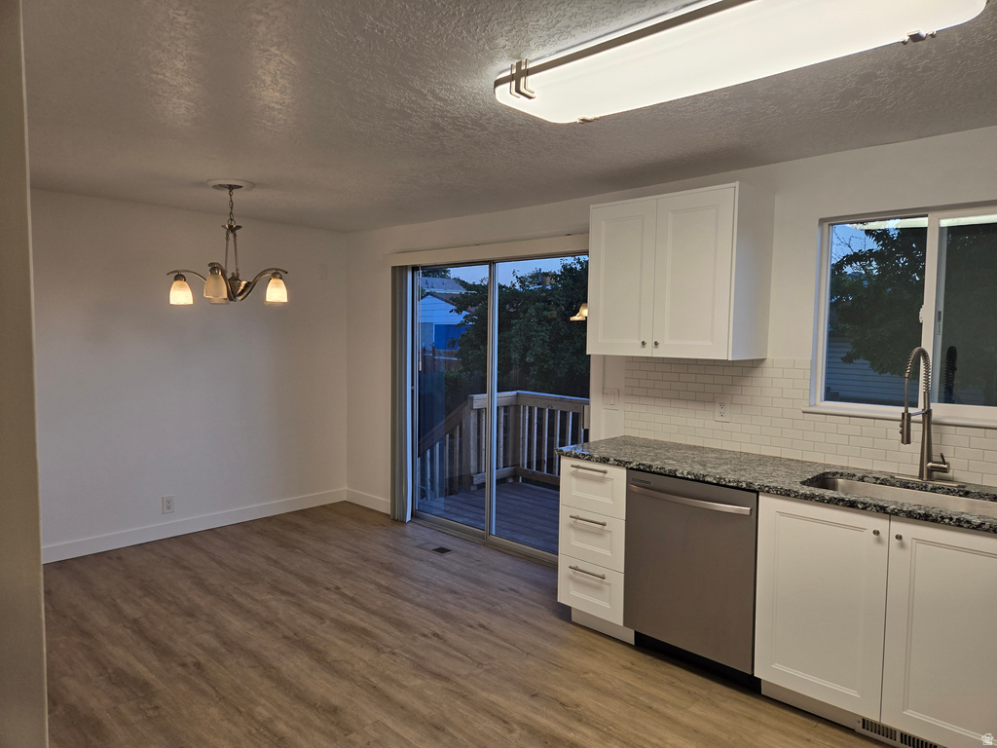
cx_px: 498
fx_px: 662
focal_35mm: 23
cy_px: 374
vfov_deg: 58.9
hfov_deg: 73.9
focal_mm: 5.4
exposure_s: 1/120
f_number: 1.8
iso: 64
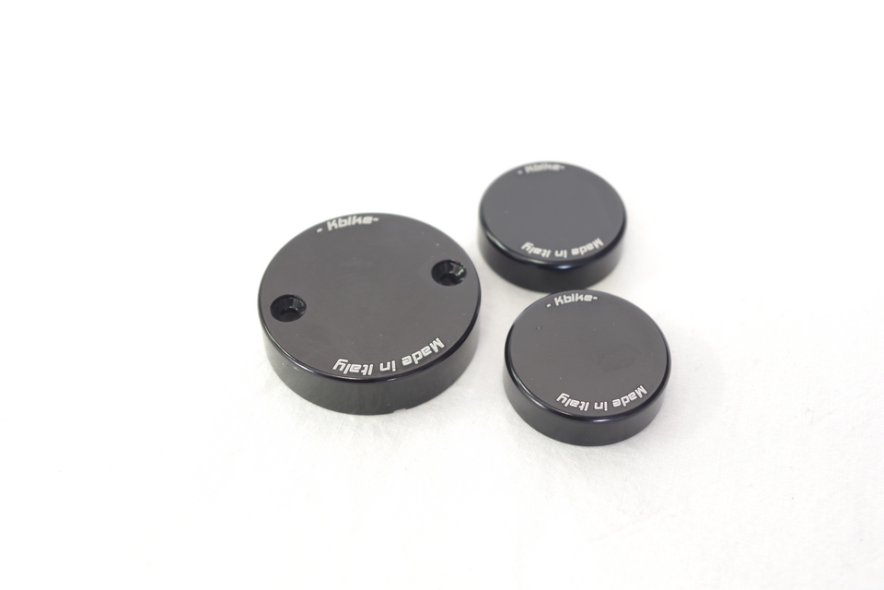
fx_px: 1129
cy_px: 295
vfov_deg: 29.2
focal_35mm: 46
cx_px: 442
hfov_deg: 42.7
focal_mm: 30.63
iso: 100
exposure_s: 1/3.33
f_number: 4
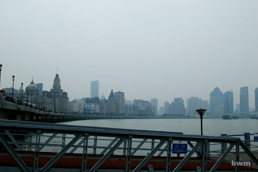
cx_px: 129
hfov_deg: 46.5
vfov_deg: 31.8
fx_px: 301
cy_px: 86
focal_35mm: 42
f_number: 11
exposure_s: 1/400
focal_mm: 28
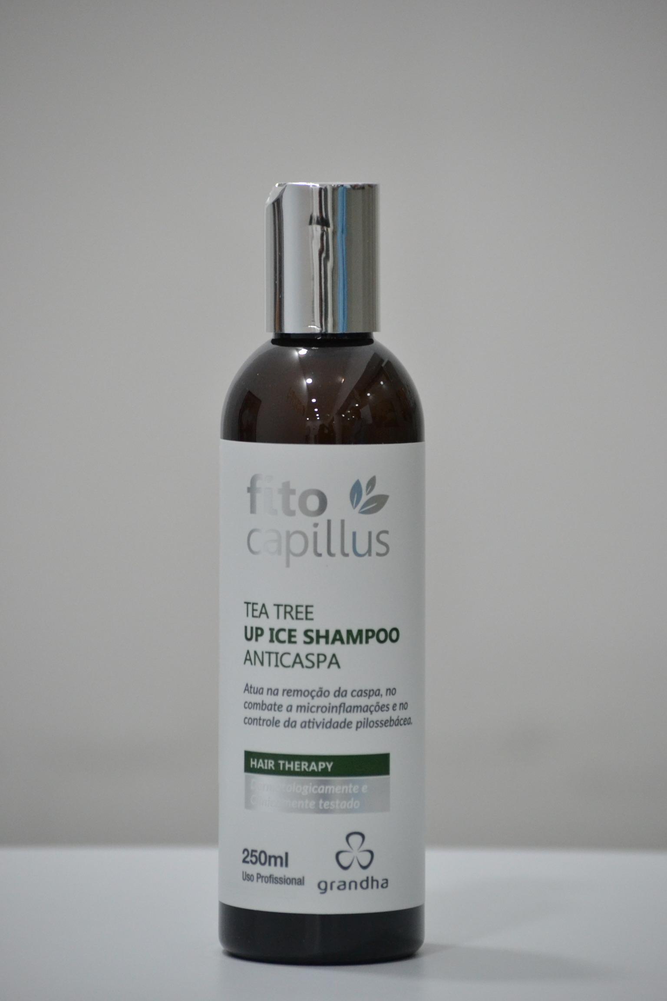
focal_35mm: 112
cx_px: 334
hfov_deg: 12.2
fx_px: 3126
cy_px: 500
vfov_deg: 18.2
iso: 1600
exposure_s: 1/160
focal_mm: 75
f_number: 5
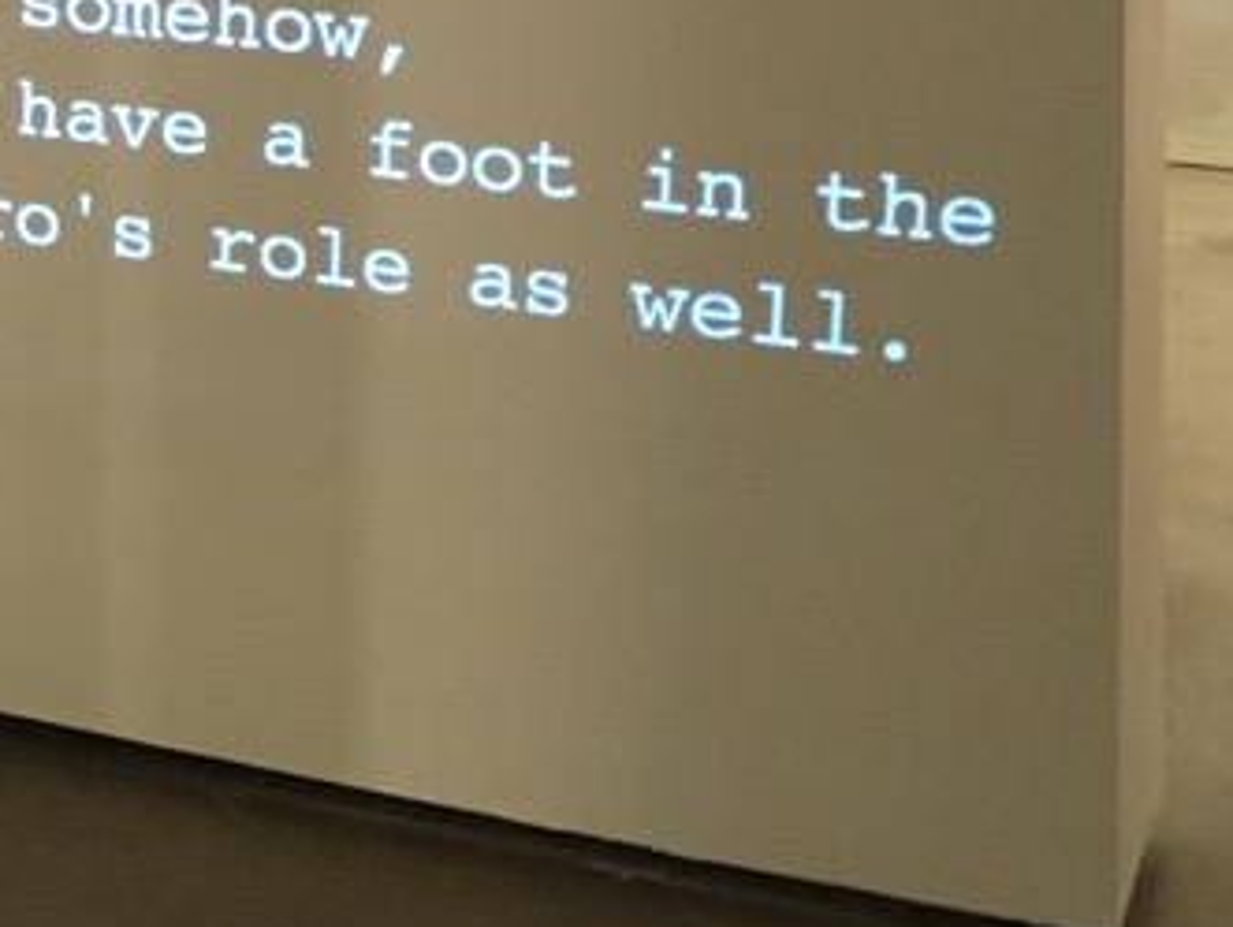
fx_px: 3744
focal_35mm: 105
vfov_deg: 13.0
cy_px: -625
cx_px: -928
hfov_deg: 16.1
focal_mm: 4.15
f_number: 2.2
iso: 200
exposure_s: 1/33
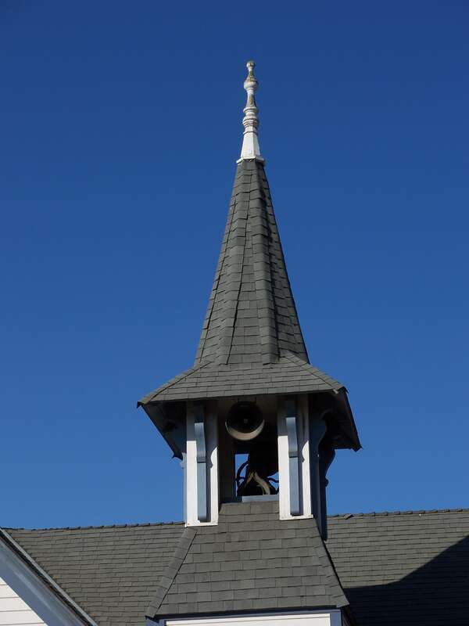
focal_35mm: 96
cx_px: 234
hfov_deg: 15.4
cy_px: 313
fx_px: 1734
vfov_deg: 20.4
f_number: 5
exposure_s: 1/640
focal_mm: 20.3
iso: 64
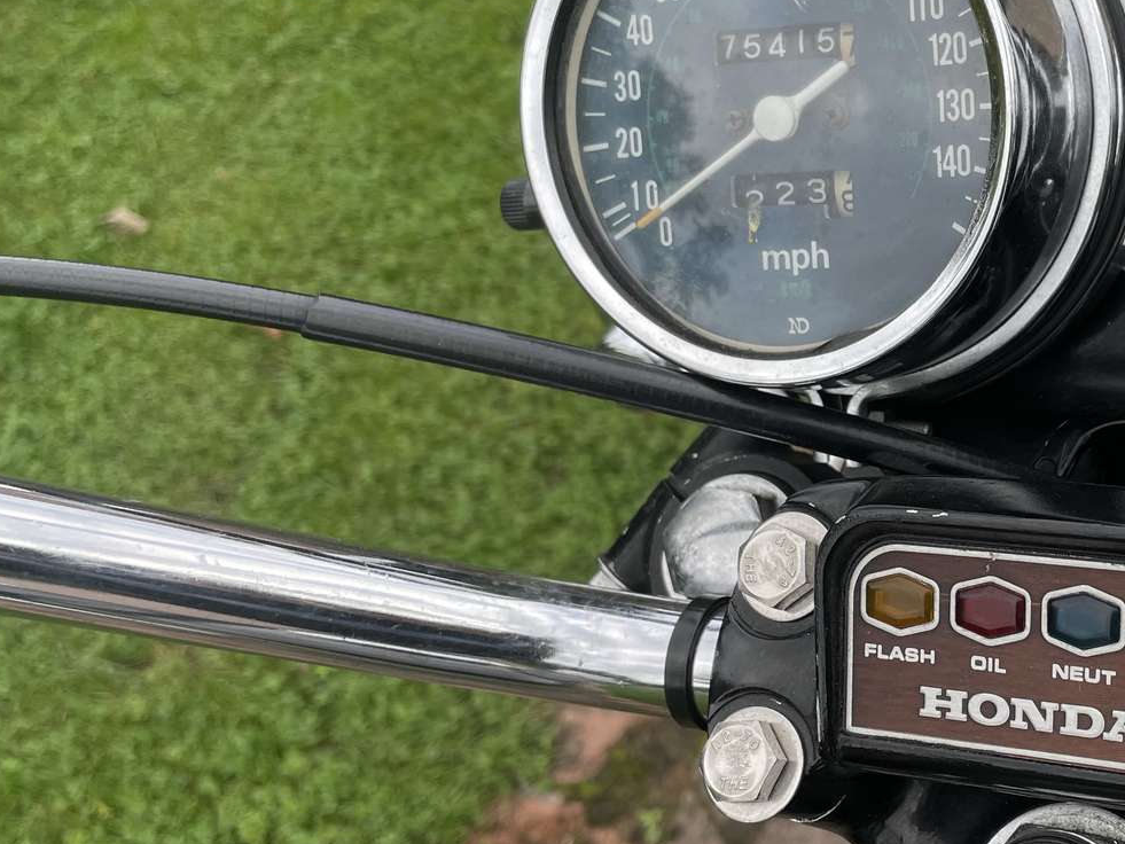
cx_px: 1042
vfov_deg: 27.5
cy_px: 370
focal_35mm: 53
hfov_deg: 33.9
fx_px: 1723
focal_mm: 4.2
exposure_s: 1/432
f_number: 1.6
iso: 32
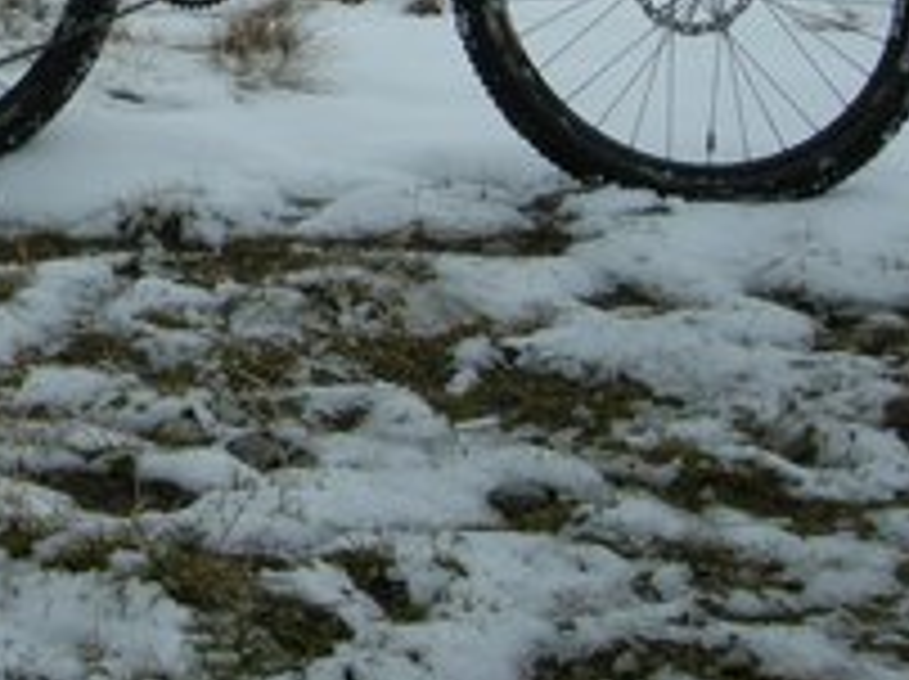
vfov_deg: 13.6
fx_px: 2728
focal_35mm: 104
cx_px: -220
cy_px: -216
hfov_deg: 17.9
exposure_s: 1/730
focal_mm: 7.5
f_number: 4.3
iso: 64
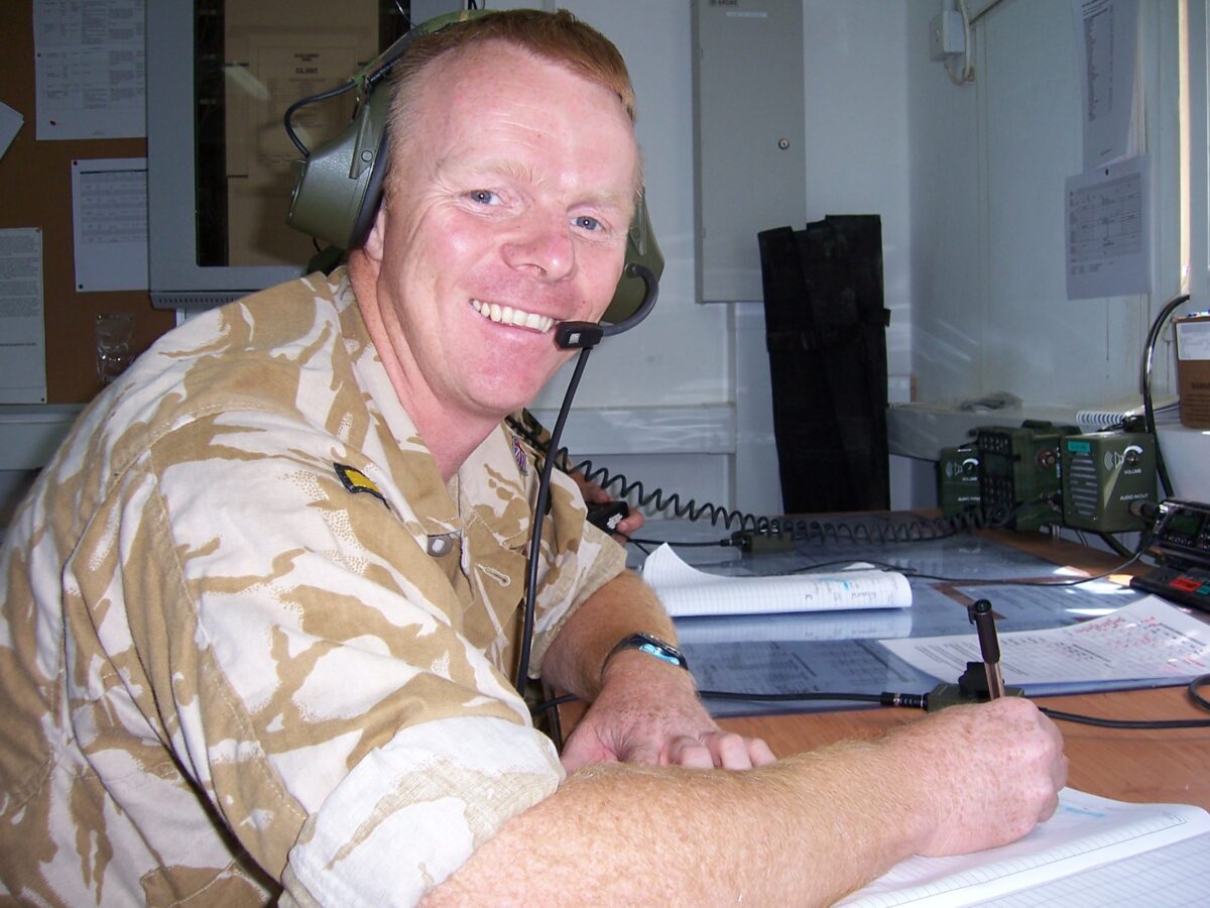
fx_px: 1258
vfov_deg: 39.7
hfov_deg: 51.4
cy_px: 454
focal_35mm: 36
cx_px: 605
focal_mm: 6
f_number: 3
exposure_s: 1/60
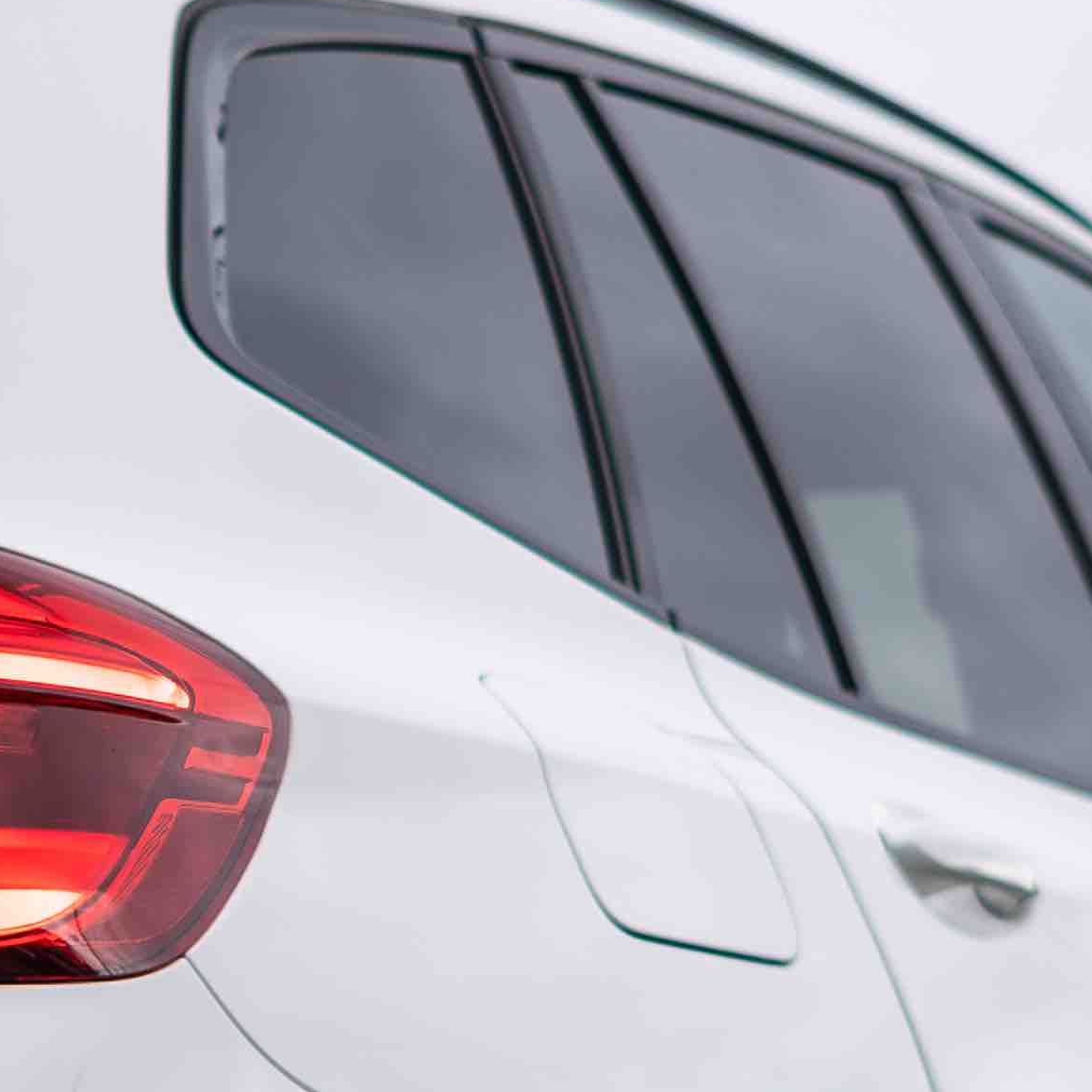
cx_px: -40
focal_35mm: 218
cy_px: 1069
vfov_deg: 8.0
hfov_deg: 8.0
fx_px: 7780
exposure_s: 1/80
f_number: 2
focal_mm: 50
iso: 100
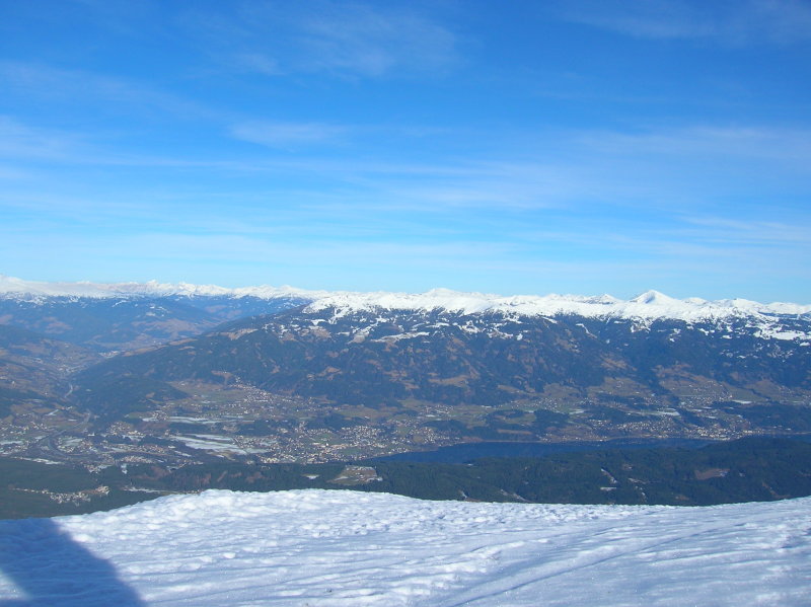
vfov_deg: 41.8
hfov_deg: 54.0
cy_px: 304
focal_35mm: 34
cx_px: 406
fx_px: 796
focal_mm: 5.7
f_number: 4.9
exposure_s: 1/577
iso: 50
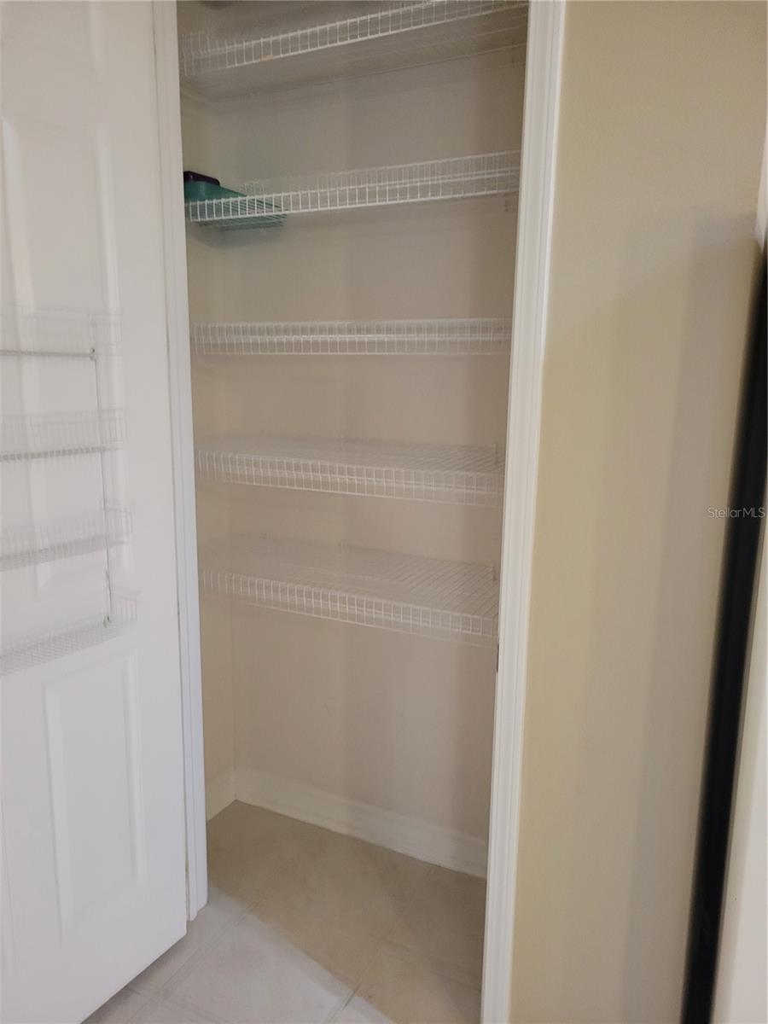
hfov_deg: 53.1
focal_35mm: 26
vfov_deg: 67.3
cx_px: 384
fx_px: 769
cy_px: 512
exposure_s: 1/40
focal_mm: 5.4
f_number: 1.8
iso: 640
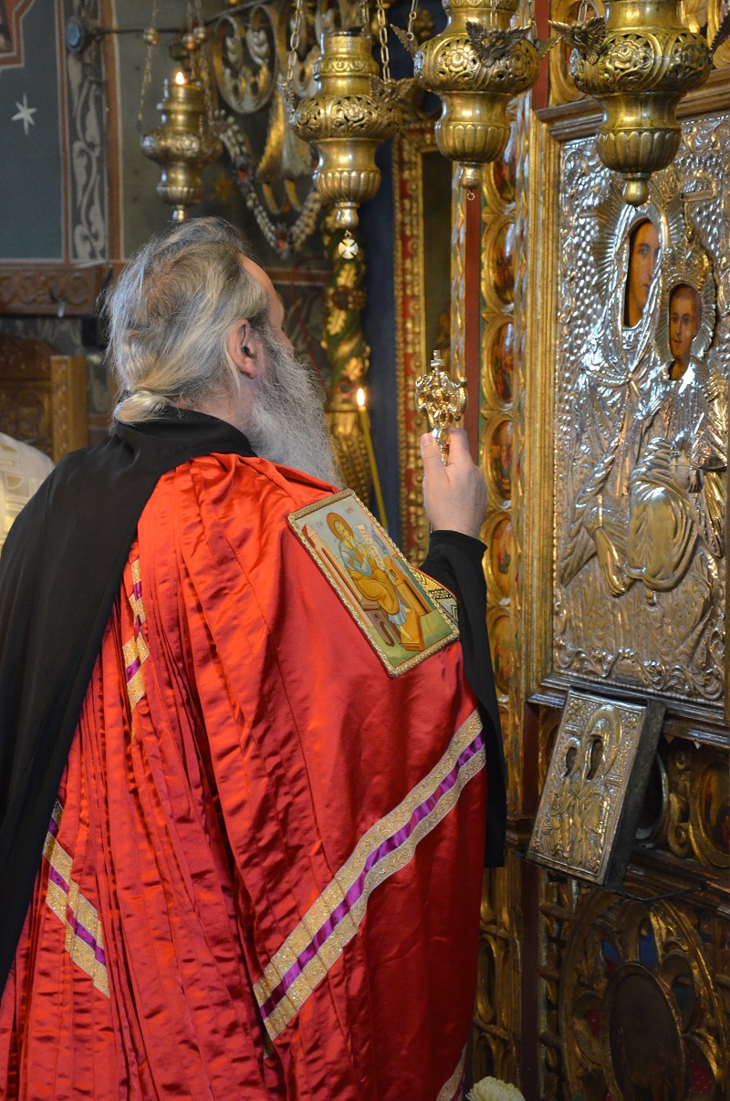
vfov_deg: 23.4
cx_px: 365
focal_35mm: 87
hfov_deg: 15.6
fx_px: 2657
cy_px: 550
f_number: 5
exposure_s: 1/30
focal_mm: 58
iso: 2800
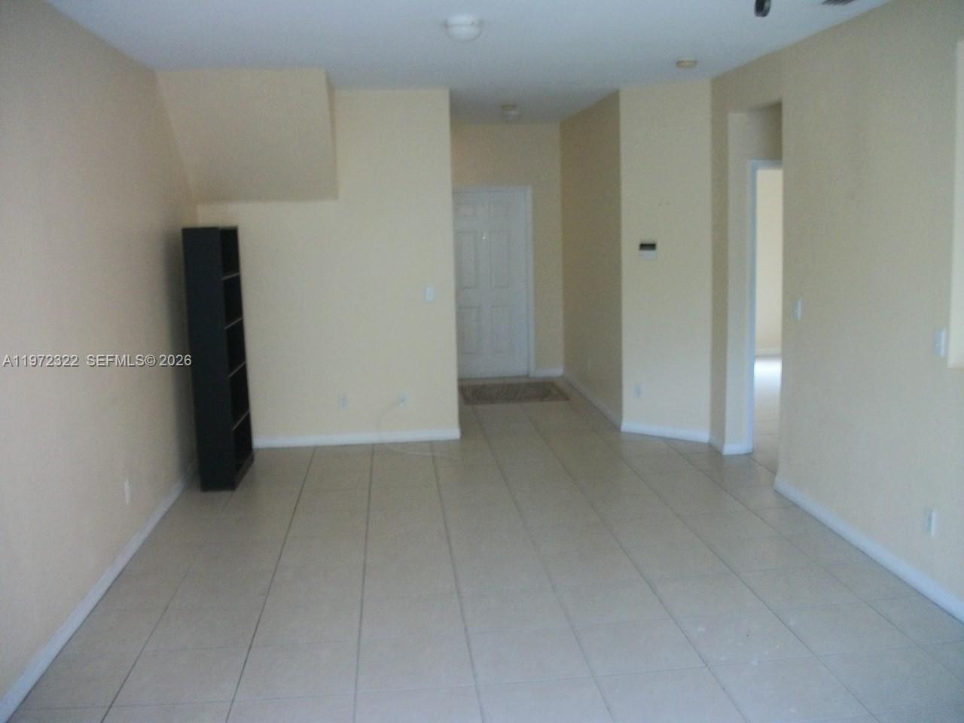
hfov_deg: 56.8
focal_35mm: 32
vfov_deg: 44.2
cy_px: 362
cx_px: 482
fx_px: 891
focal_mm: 5.7
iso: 250
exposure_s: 1/8
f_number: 2.9
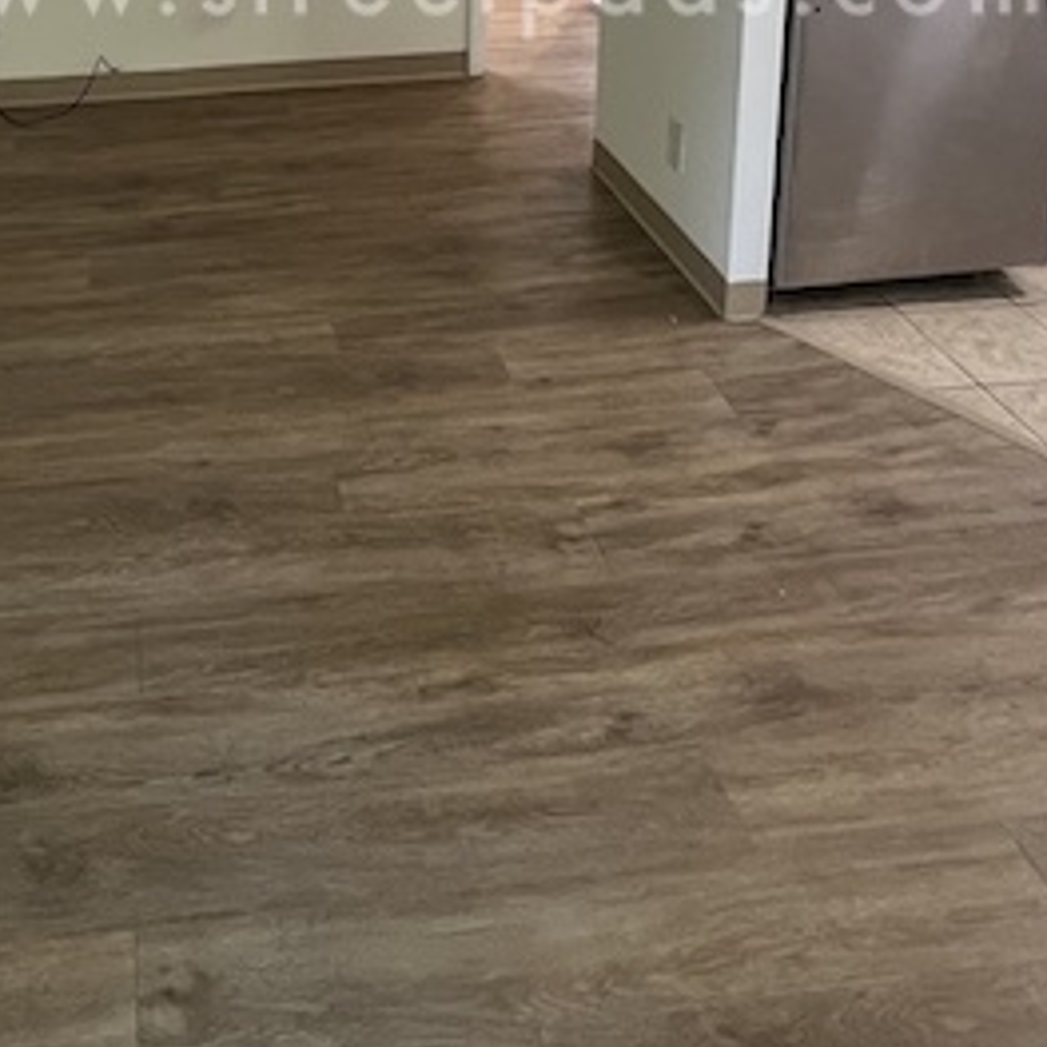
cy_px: -84
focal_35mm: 35
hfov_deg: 45.6
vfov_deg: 39.4
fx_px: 1198
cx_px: 267
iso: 320
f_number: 1.8
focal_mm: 1.57
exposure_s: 1/60
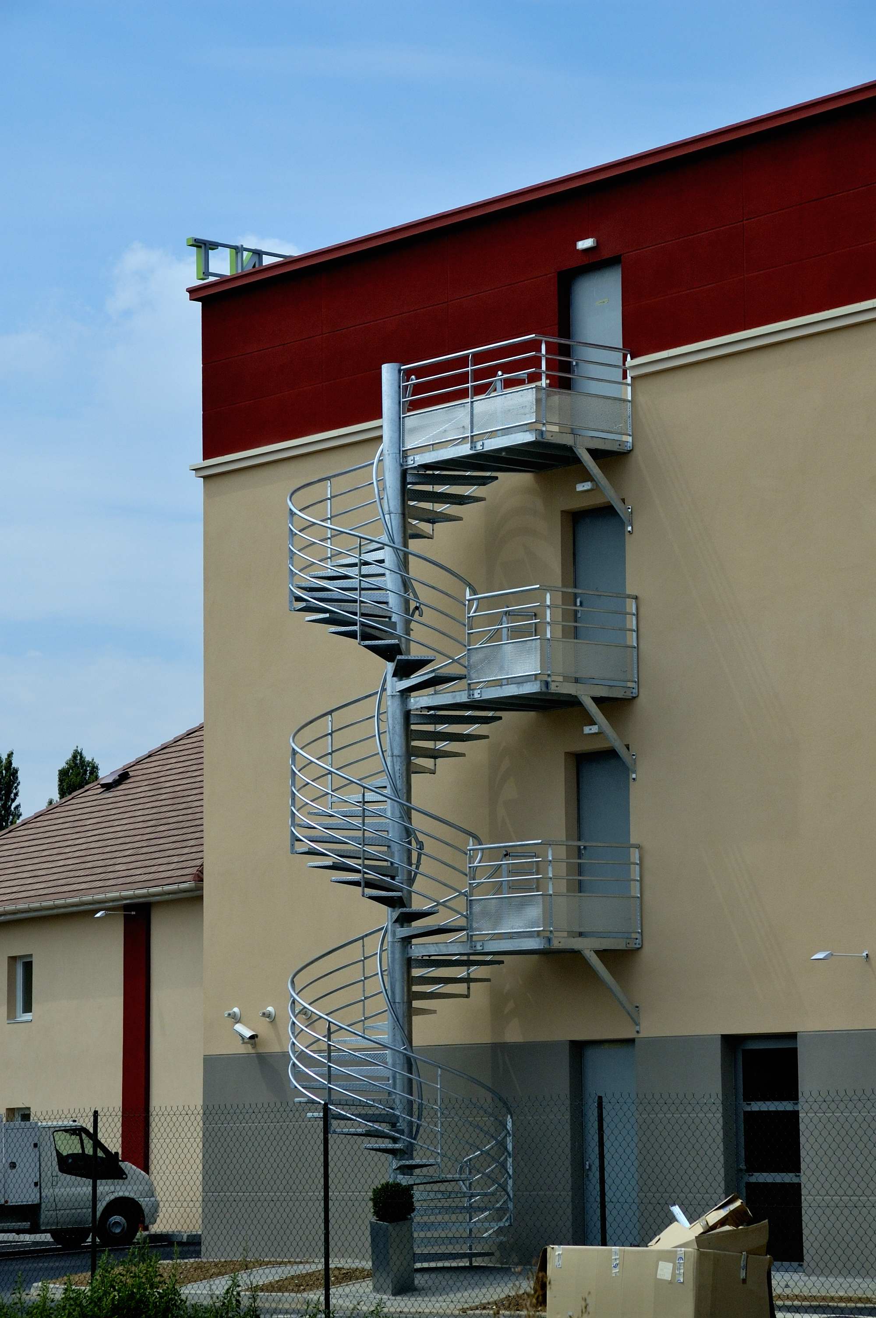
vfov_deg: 19.5
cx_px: 438
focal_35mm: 105
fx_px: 3839
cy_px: 659
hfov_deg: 13.0
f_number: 8
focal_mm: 70
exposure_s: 1/320
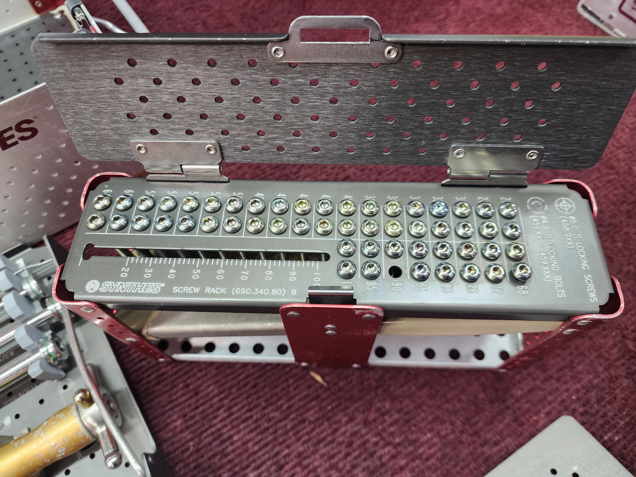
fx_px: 423
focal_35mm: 23
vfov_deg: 58.9
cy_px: 238
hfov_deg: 73.9
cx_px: 318
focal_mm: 6.4
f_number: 1.8
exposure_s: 1/120
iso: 500
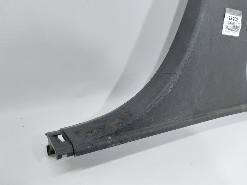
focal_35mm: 24
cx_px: 124
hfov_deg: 71.6
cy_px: 92
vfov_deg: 56.8
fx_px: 171
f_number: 1.8
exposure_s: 1/50
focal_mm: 5.23
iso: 100
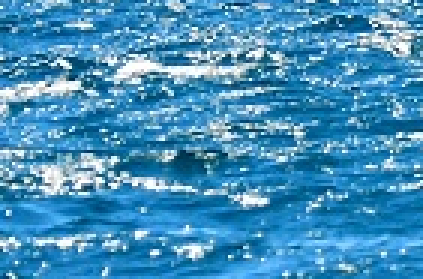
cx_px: 1048
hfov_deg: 1.1
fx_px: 22426
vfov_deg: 0.7
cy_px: 298
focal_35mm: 1915
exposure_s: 1/320
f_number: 5.6
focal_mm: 180
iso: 100
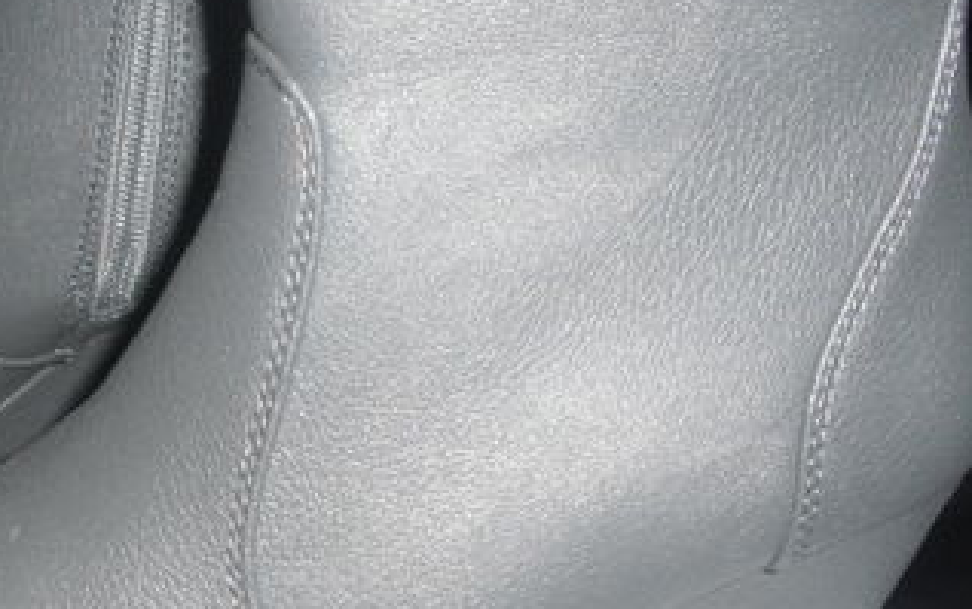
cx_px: 214
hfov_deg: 28.1
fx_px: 1908
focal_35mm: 72
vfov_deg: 18.1
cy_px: 275
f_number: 3.1
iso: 100
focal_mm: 6.3
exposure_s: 1/60
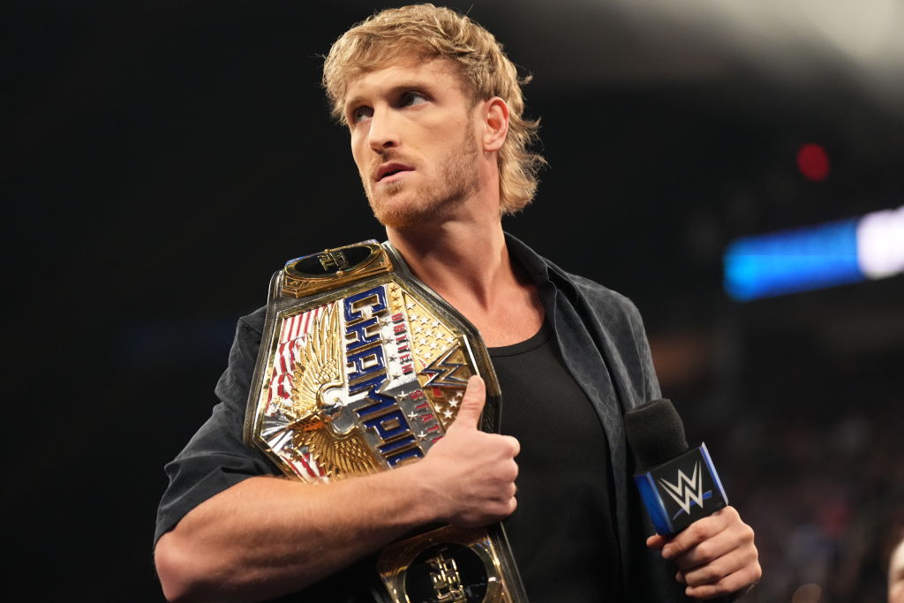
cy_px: 302
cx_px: 452
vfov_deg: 11.0
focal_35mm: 125
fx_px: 3139
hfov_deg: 16.4
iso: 6400
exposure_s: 1/640
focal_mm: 125
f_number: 2.8
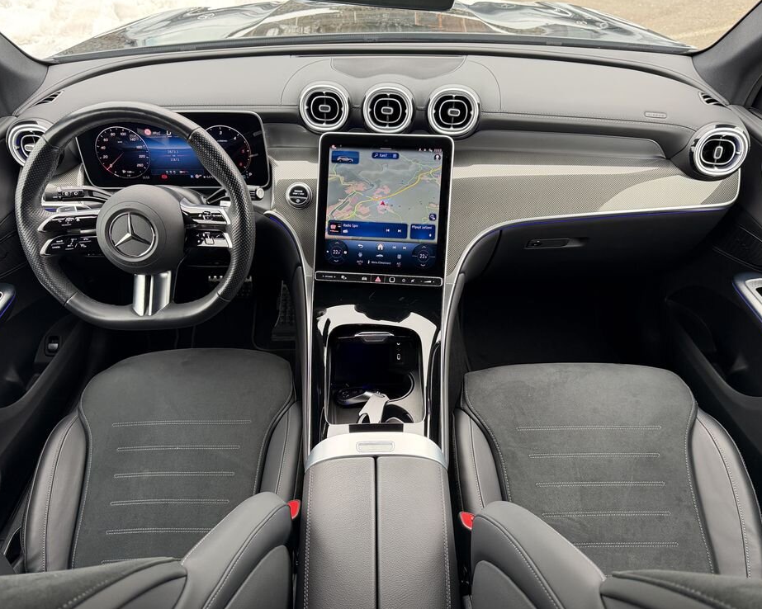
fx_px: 586
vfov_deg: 54.9
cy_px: 309
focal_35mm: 26
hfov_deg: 66.0
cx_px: 376
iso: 200
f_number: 1.78
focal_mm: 6.76
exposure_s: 1/113
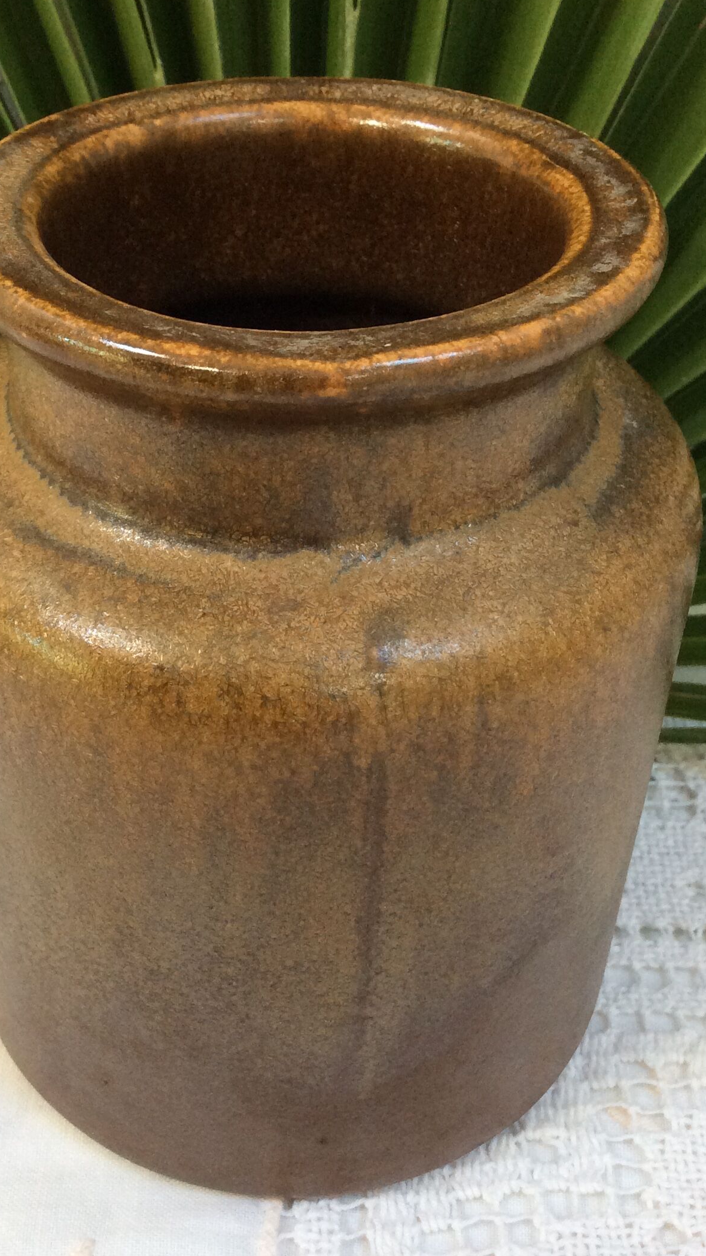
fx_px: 1431
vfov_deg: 47.3
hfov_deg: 27.7
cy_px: 577
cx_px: 285
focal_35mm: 43
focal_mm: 3.3
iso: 100
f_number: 2.4
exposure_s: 1/25
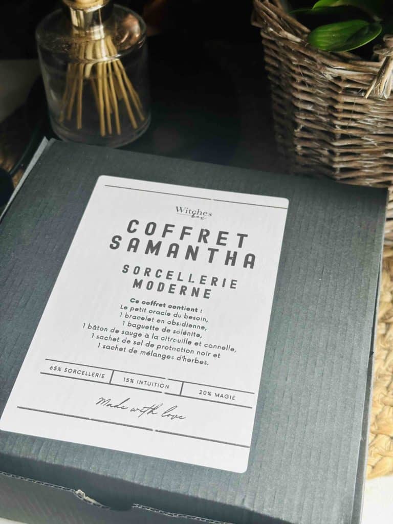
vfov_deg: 39.7
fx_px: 727
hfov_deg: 30.3
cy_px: 262
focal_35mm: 48
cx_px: 196
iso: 50
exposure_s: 1/146
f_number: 1.78
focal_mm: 6.86
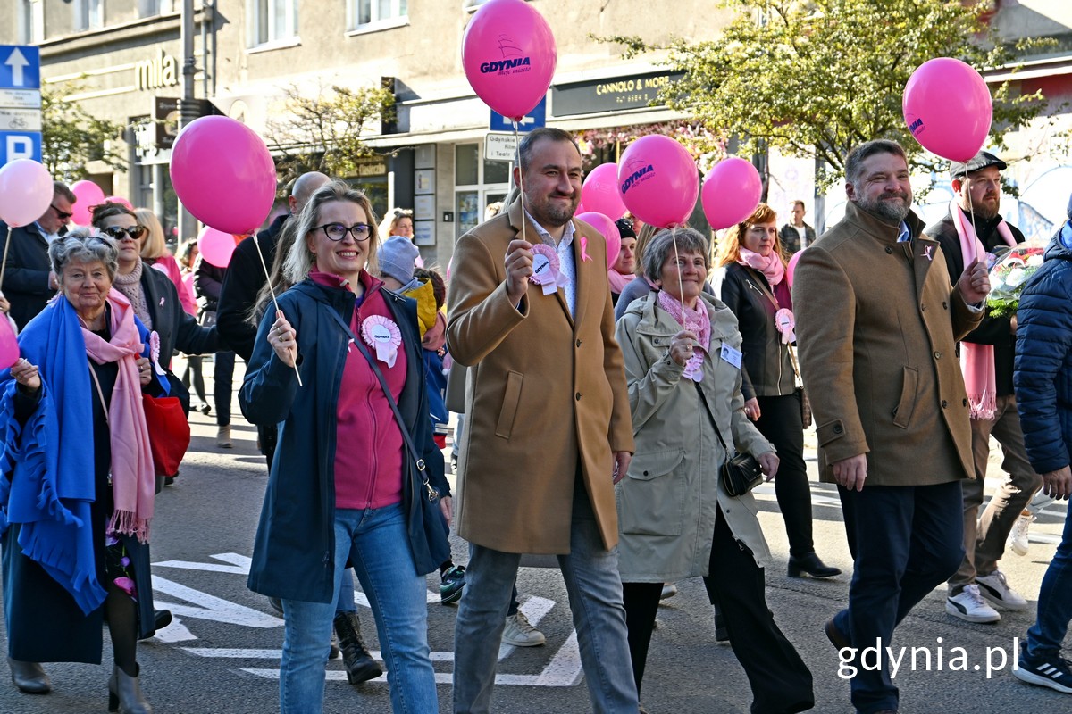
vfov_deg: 22.6
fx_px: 1787
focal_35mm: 60
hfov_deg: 33.4
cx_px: 536
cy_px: 357
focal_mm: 40
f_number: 4.5
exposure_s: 1/200
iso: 160
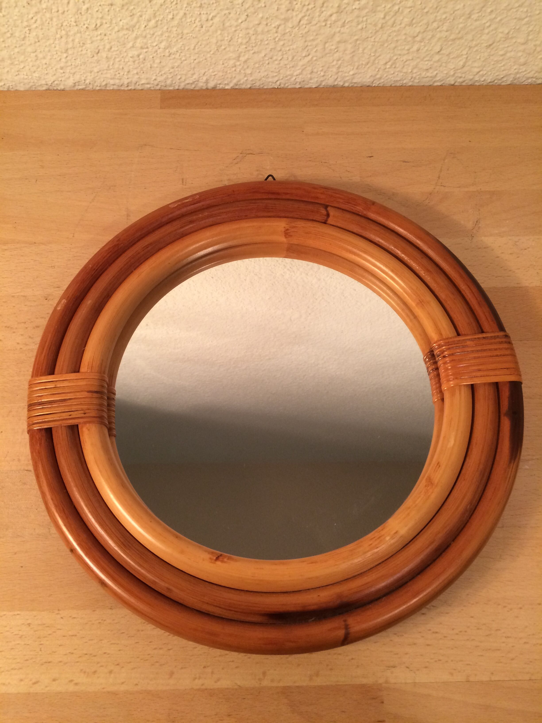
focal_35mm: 29
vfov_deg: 61.7
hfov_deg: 48.2
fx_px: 605
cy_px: 362
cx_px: 271
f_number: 2.2
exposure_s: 1/33
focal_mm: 4.15
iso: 64
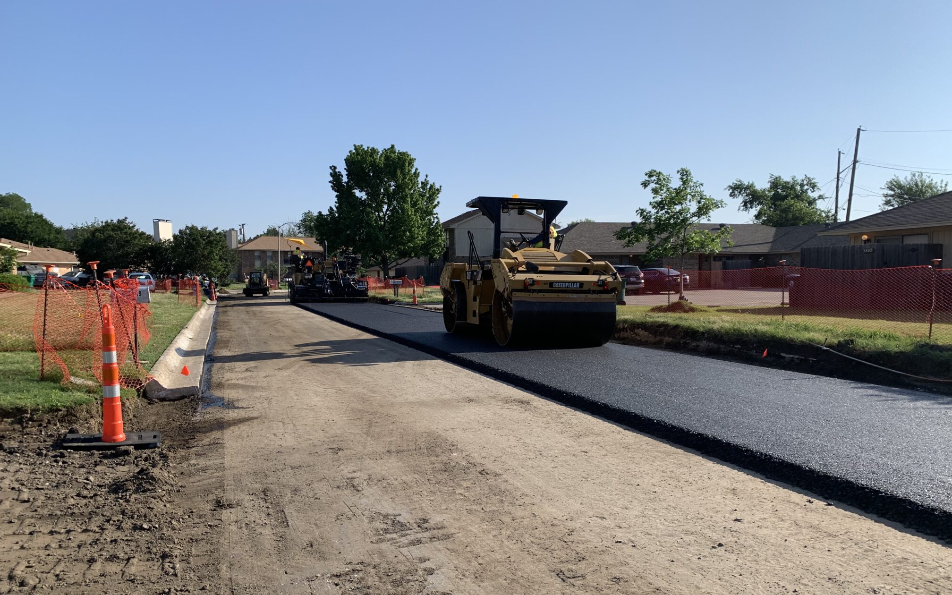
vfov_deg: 44.4
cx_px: 471
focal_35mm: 28
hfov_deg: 66.5
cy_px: 335
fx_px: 726
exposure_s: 1/2364
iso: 25
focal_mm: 4.25
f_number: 1.8
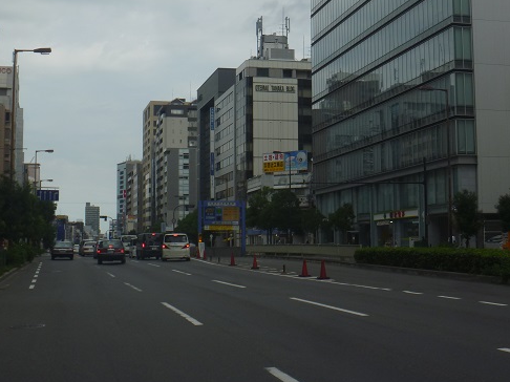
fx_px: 854
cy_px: 175
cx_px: 264
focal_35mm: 58
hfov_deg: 33.2
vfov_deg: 25.2
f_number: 6.3
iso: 80
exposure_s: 1/320
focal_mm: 7.8
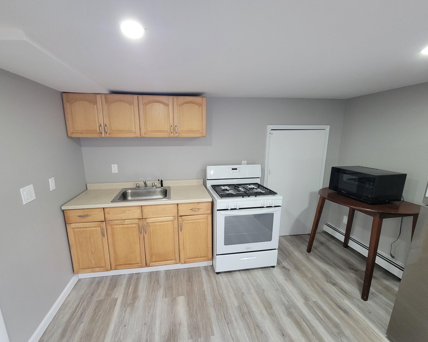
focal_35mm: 14
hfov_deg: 100.5
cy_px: 175
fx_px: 177
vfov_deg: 88.0
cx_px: 199
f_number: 2.2
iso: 400
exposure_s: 1/60
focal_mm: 2.2
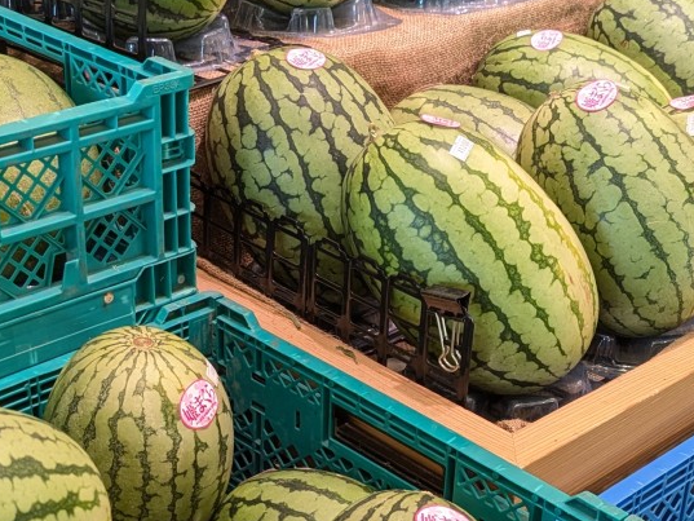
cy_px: 402
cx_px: 304
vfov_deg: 21.7
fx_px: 1344
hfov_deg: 28.9
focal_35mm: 67
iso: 252
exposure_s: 1/120
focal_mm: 5.43
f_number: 1.89
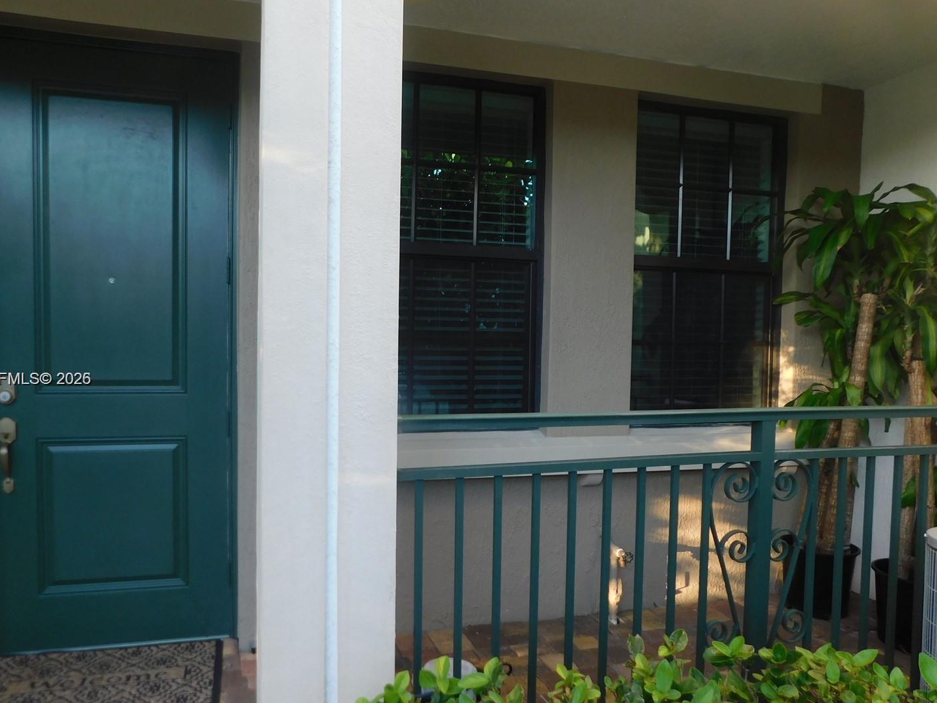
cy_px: 380
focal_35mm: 26
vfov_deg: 53.0
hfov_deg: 67.1
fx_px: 704
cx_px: 415
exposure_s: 1/40
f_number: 3
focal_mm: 4
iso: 125
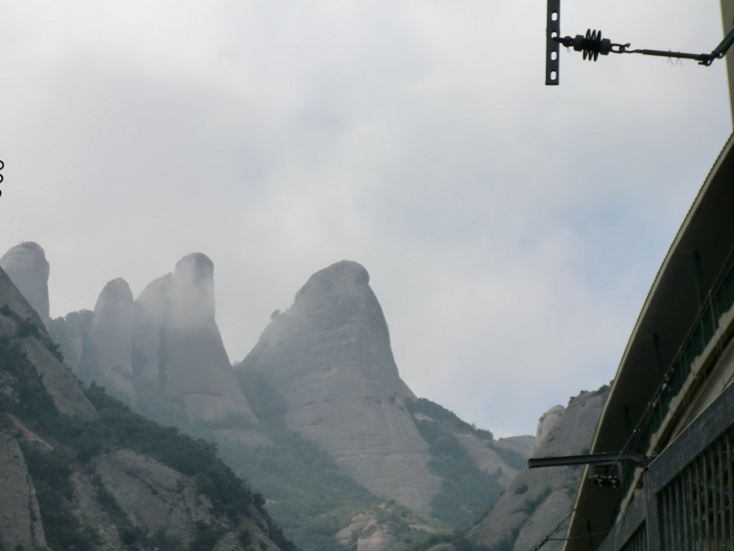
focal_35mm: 110
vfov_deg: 13.5
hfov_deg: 17.9
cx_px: 350
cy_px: 272
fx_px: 2333
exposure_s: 1/500
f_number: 5.6
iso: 64
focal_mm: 18.9
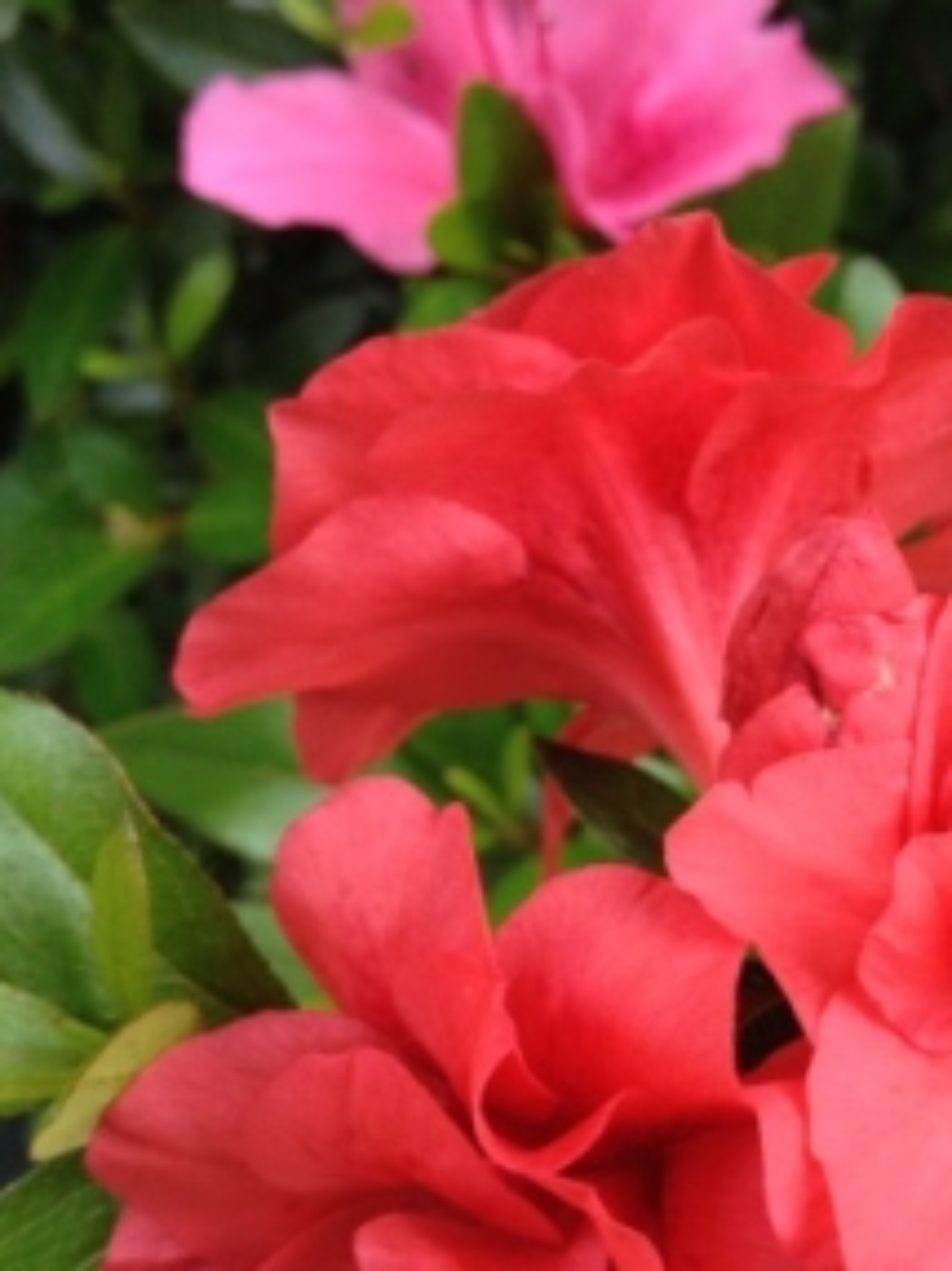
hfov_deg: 23.6
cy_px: 815
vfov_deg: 31.5
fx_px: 2238
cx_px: 799
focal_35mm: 61
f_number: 2.4
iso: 64
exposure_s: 1/40
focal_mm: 4.28
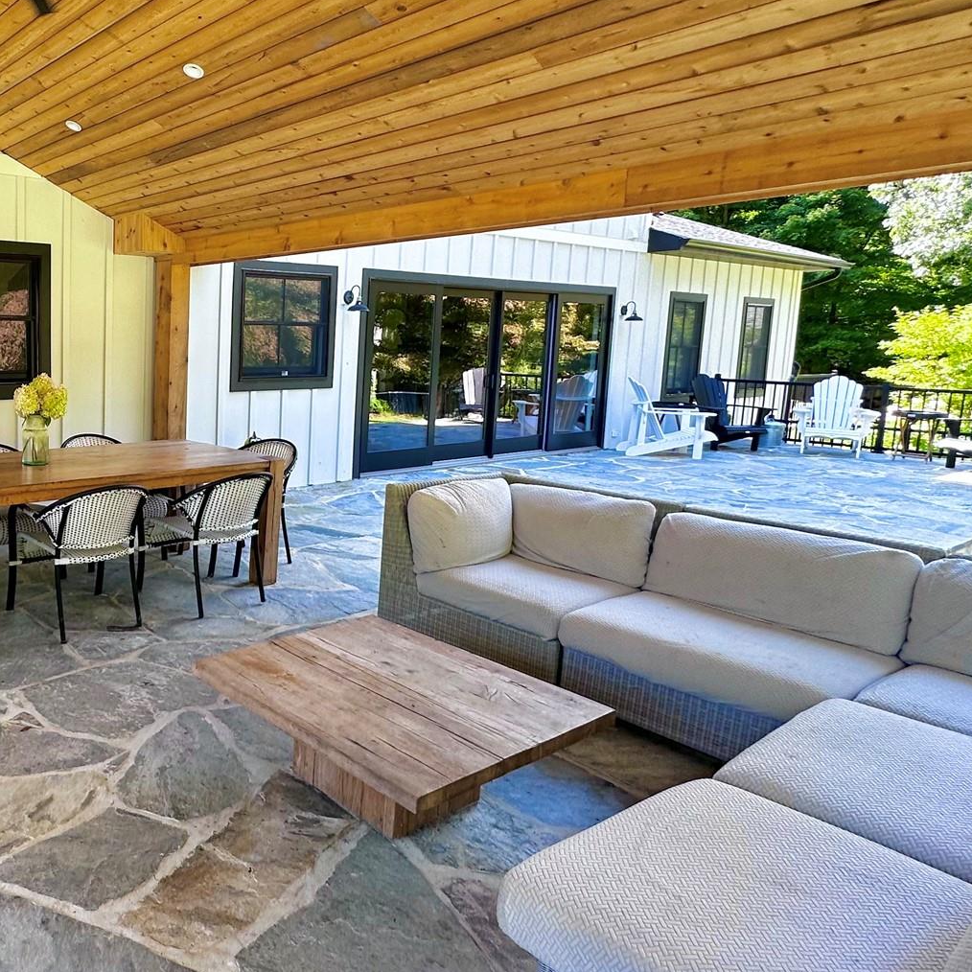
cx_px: 76
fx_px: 794
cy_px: 439
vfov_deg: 62.8
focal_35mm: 25
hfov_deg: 53.9
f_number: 2.2
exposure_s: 1/99
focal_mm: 2.22
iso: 50
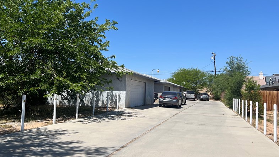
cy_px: 69
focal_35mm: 37
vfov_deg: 32.0
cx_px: 136
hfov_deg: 54.0
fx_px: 274
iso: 50
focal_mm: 5.7
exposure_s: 1/5319
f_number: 1.5
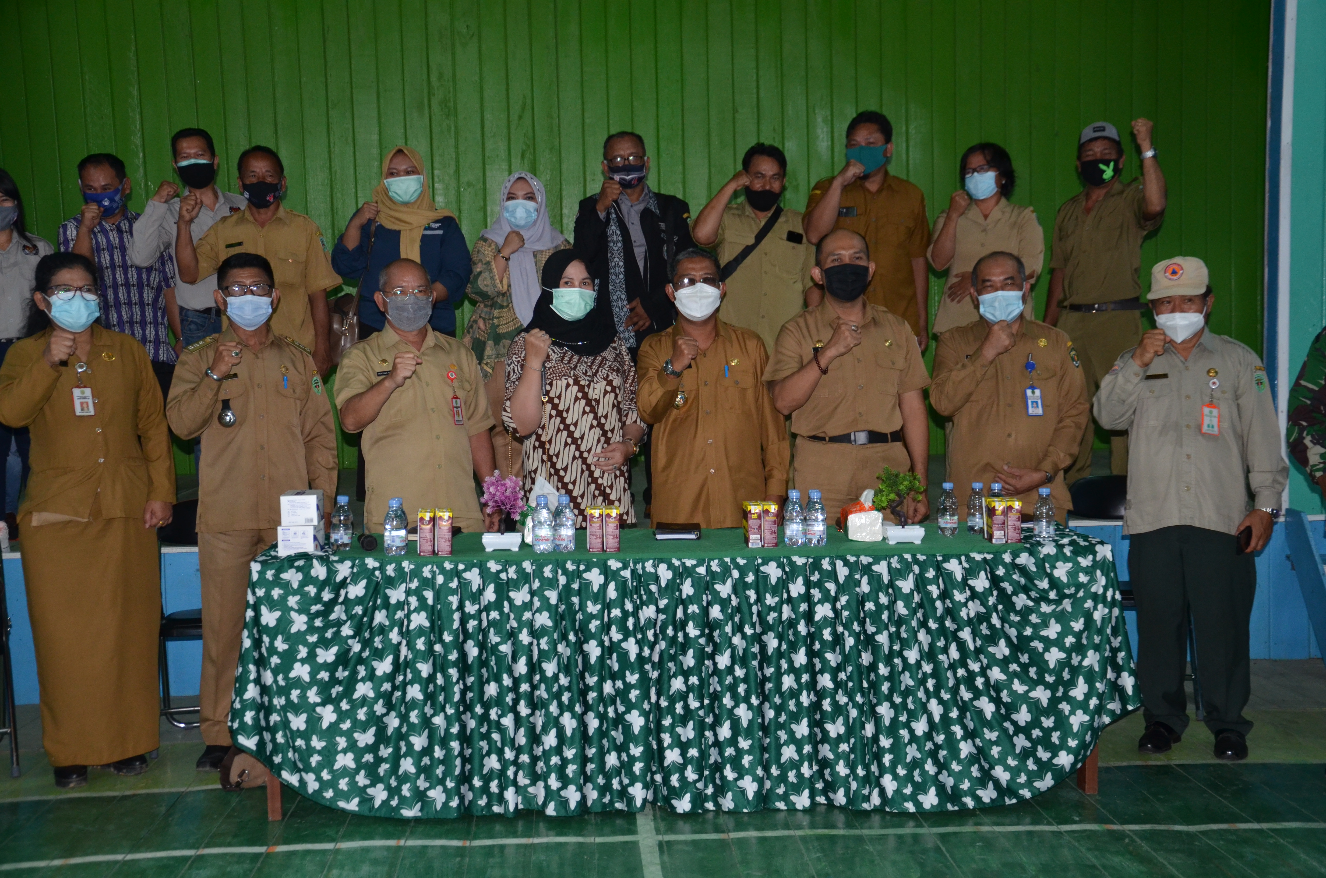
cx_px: 663
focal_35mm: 48
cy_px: 439
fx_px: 1764
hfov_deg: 41.2
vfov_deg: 28.0
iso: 800
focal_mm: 32
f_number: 4.2
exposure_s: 1/60
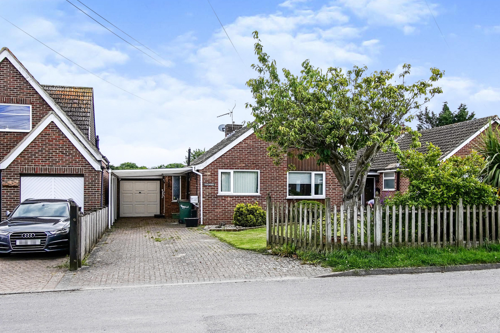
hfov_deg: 61.9
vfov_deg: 43.6
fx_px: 417
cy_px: 162
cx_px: 269
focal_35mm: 30
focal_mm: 18
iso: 400
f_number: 6.3
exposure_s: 1/1250
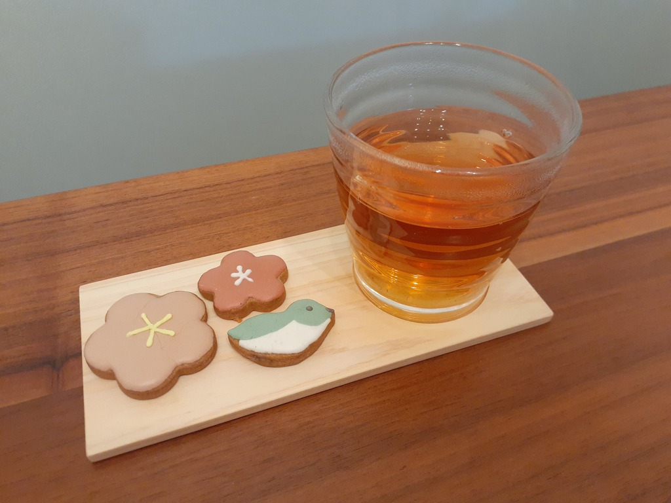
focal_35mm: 27
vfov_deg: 51.4
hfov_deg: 65.3
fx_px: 523
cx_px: 336
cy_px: 252
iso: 250
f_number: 1.9
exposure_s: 1/33
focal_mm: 3.6
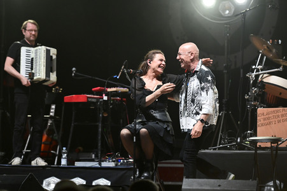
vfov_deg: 9.8
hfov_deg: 14.7
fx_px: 1115
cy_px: 96
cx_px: 144
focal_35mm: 140
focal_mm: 140
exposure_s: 1/500
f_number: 3.2
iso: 3200
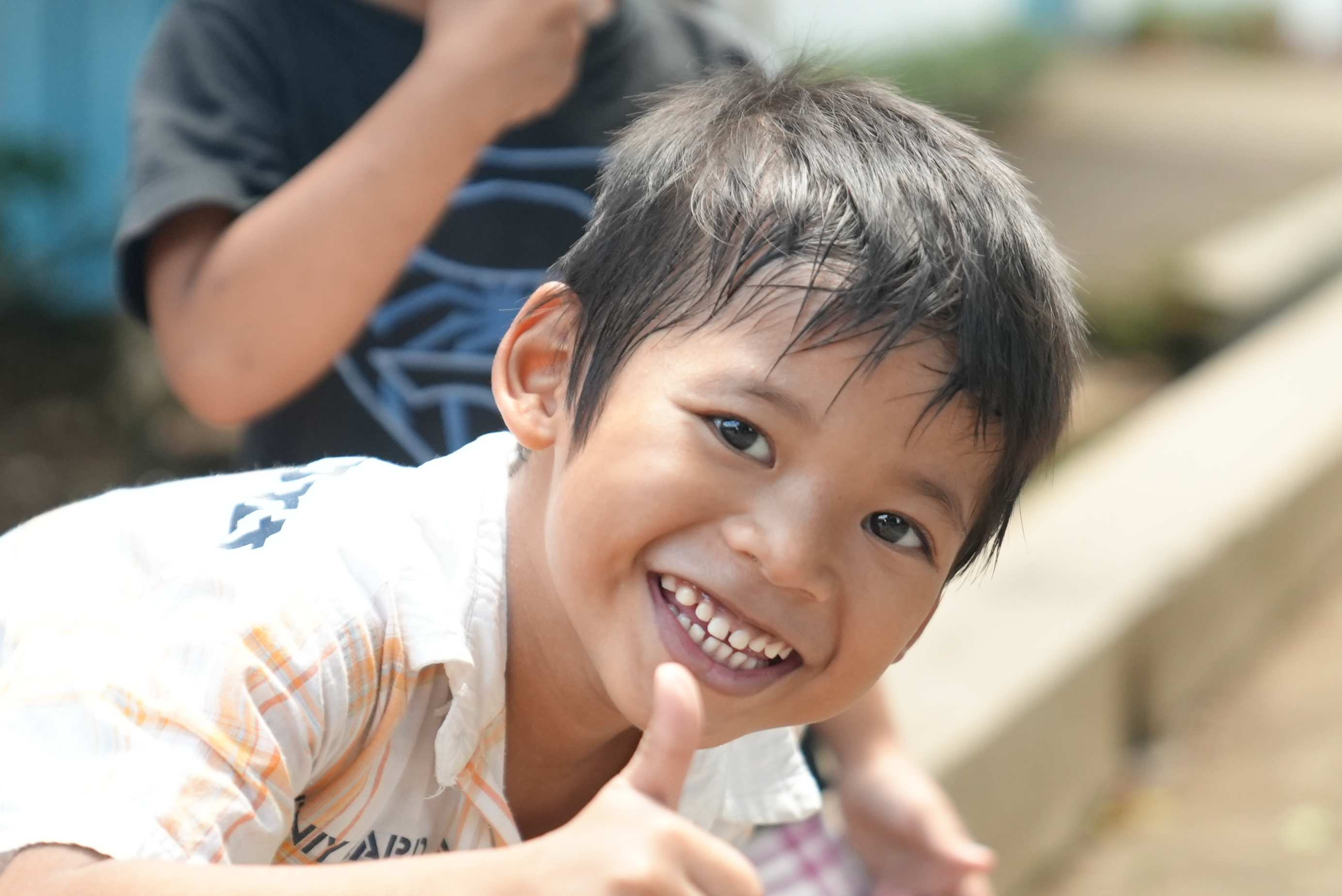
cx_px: 671
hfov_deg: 19.4
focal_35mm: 105
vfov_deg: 13.1
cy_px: 448
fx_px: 3916
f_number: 2.8
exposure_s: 1/640
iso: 3200
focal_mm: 70
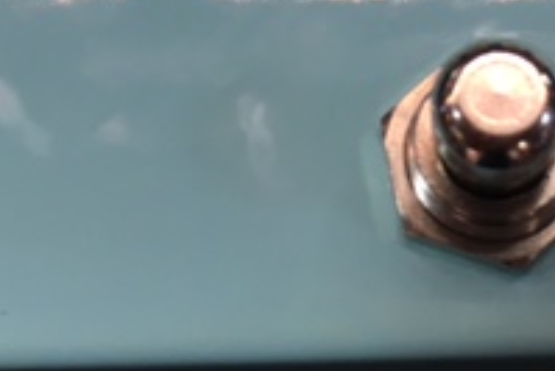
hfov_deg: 20.6
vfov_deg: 13.6
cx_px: 482
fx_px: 1496
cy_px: -103
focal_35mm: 97
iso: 25
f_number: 2.2
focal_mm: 4.15
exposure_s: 1/40
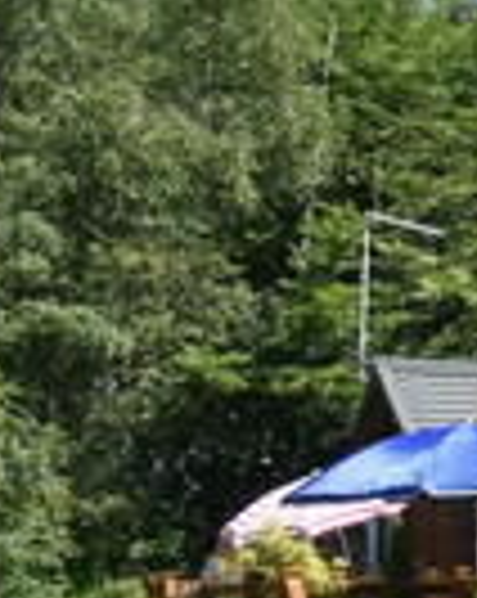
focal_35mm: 125
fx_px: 2208
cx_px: 2092
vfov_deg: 15.2
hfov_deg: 7.3
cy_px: 587
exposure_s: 1/640
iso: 800
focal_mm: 11.5
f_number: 13
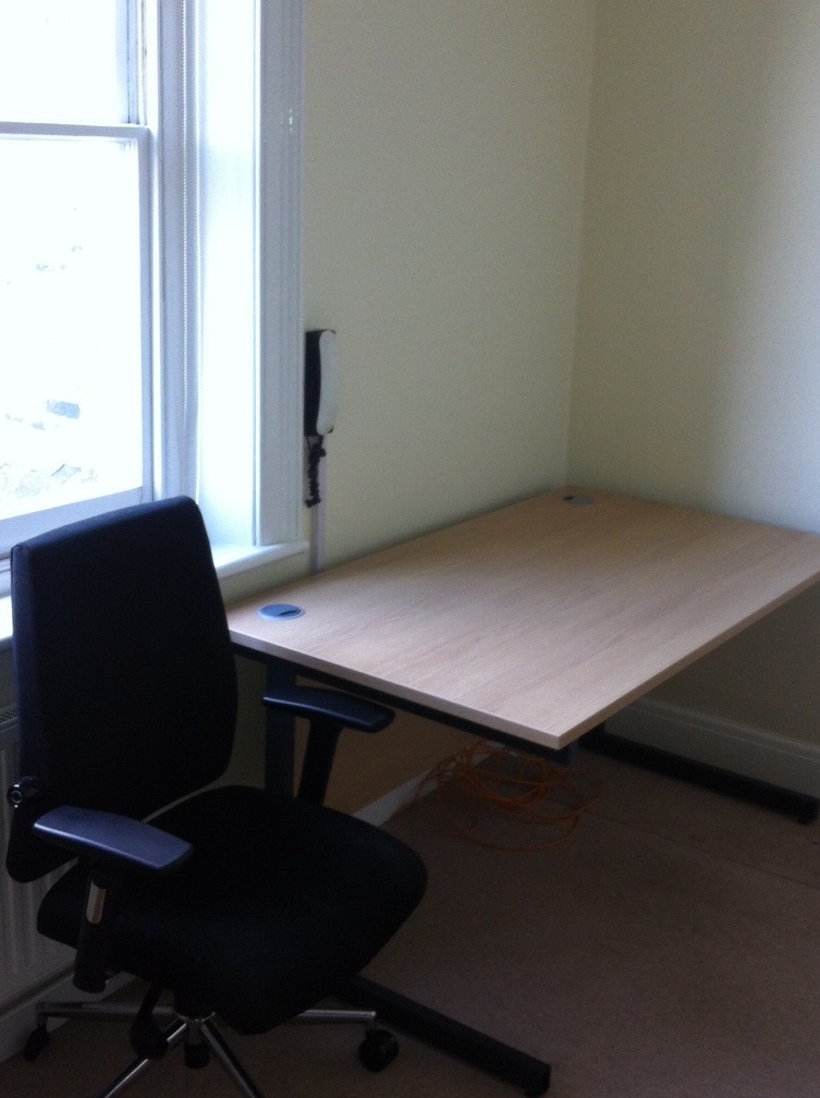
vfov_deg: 42.1
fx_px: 1425
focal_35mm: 45
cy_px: 502
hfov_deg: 32.1
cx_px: 464
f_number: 2.8
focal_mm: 3.85
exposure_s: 1/17
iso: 100
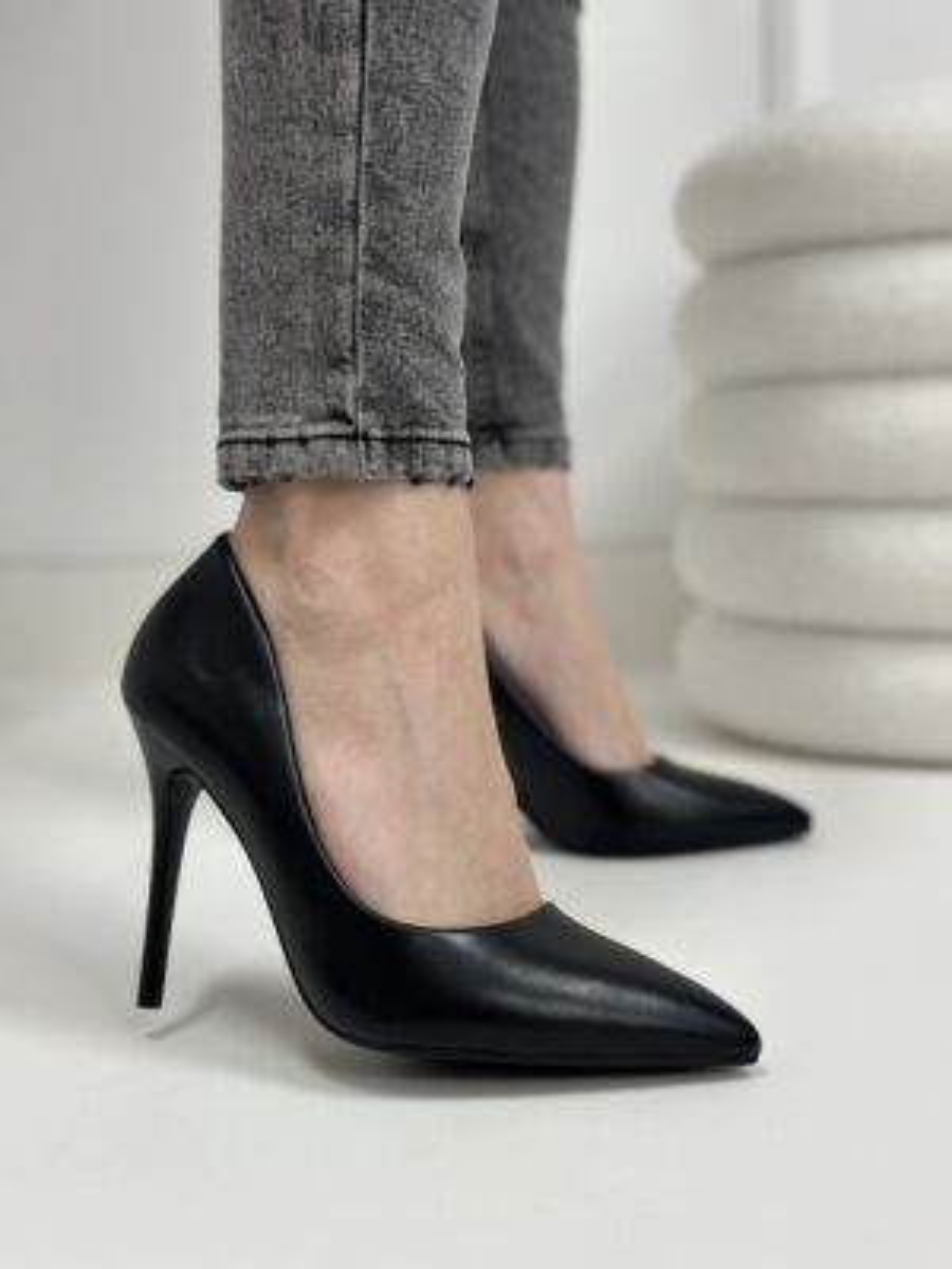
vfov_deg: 39.7
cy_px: 634
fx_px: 1760
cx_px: 476
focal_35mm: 48
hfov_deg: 30.3
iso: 160
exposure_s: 1/100
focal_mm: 6.86
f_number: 1.78
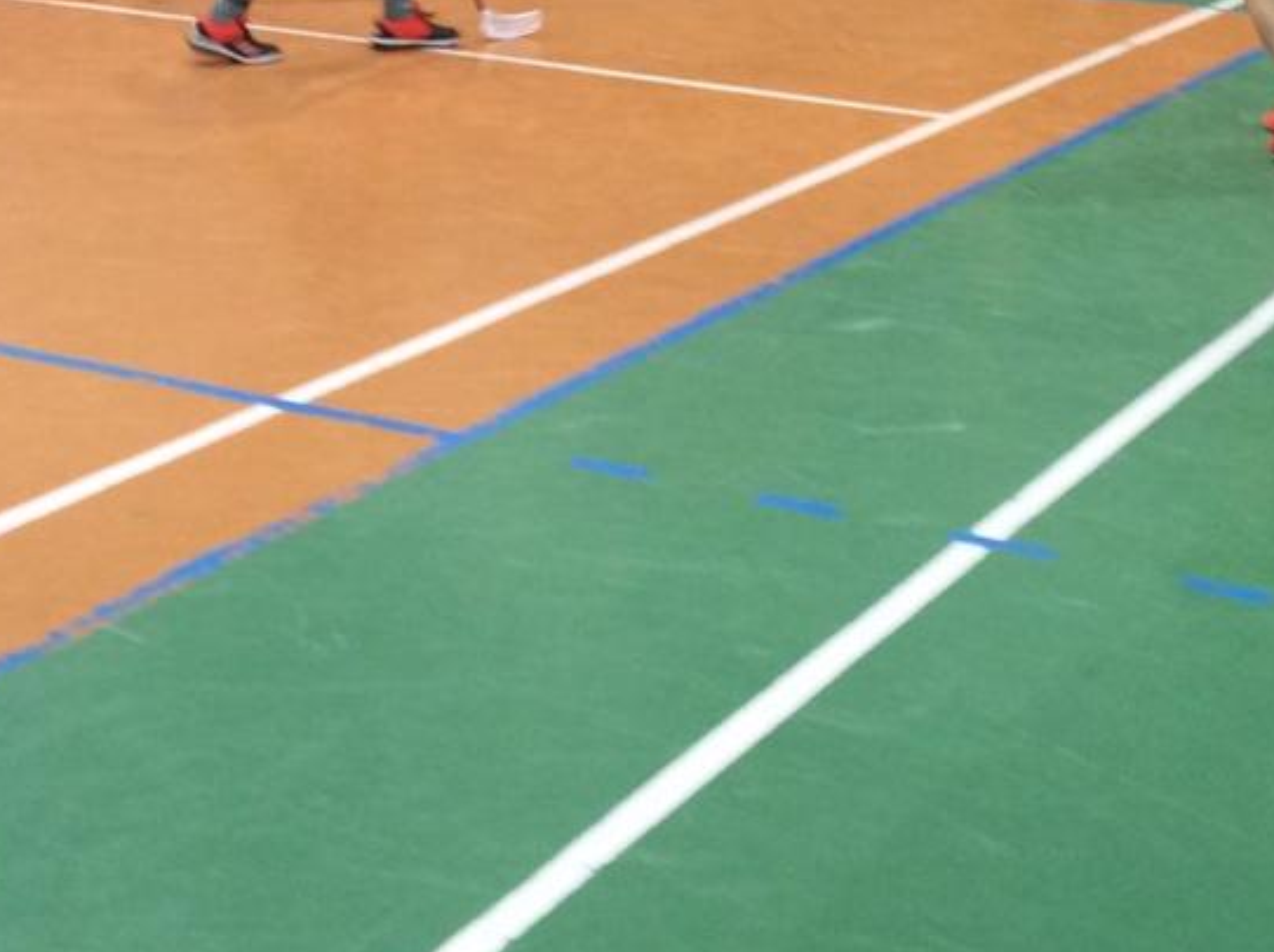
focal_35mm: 79
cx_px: 639
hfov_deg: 24.7
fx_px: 2904
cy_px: -72
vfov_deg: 18.0
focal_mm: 3.3
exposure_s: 1/25
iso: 80
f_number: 2.4
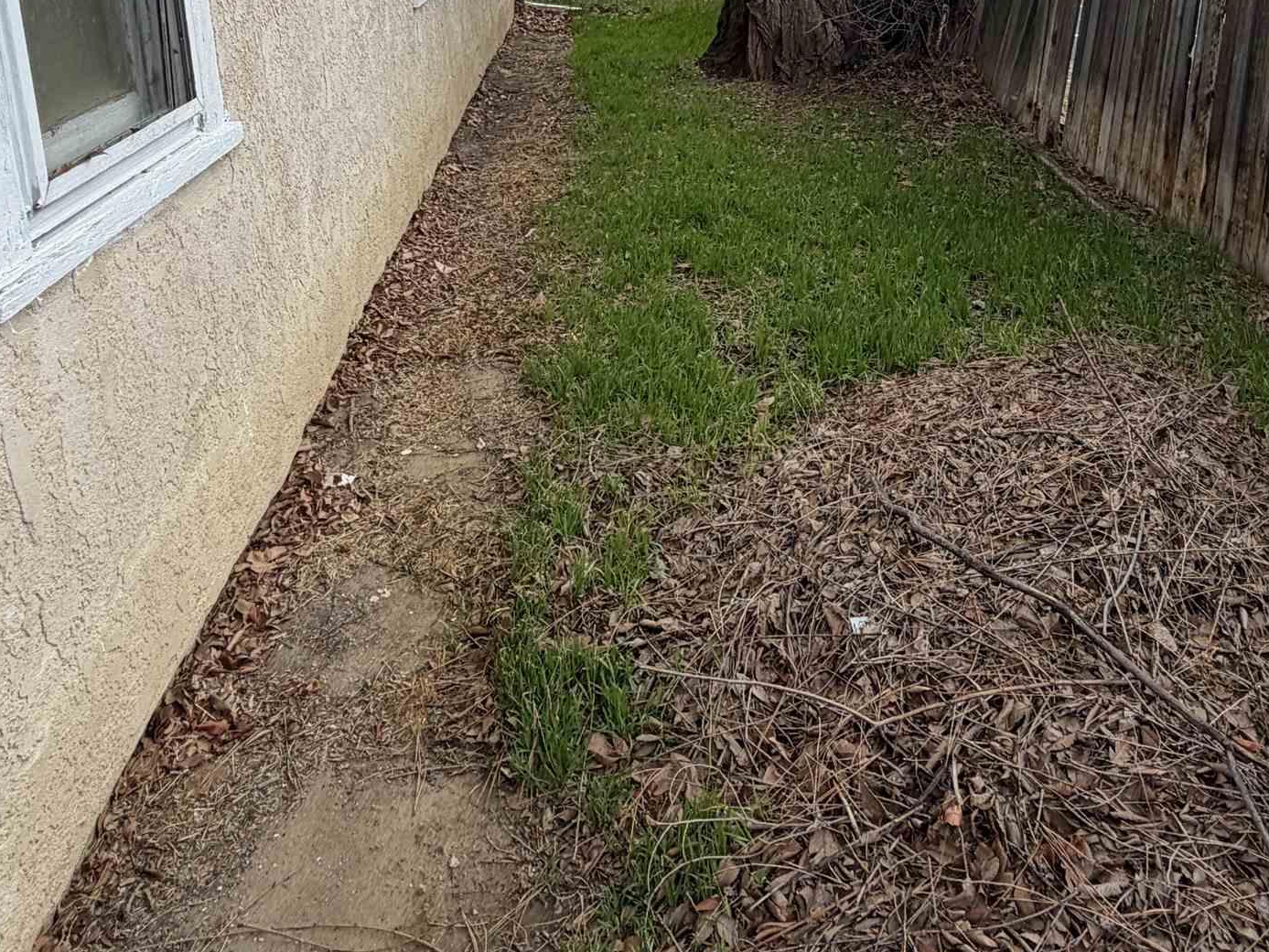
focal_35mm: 31
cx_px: 823
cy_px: 139
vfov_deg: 42.6
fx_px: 1137
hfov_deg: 57.3
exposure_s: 1/502
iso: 50
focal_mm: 2.22
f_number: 2.2
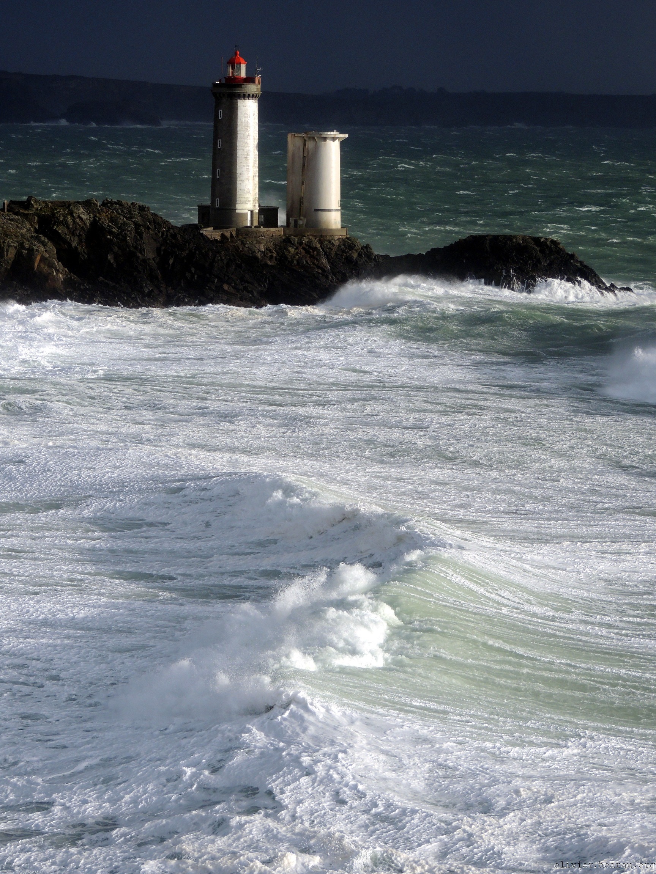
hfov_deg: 12.3
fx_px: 3032
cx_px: 328
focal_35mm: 120
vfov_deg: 16.4
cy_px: 437
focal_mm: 21.4
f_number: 4.2
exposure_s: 1/800
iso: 100
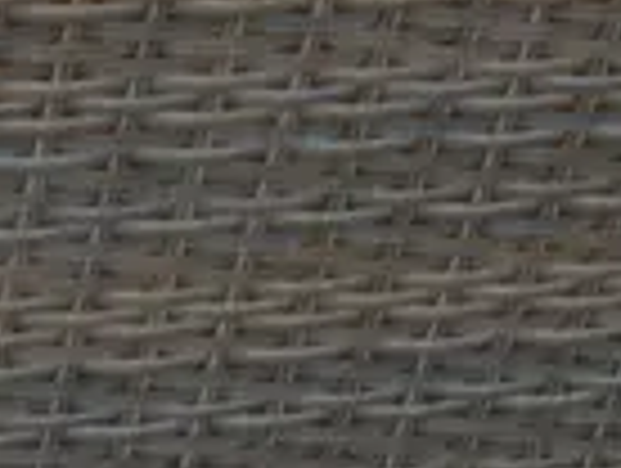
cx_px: 446
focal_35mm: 252
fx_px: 4529
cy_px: -29
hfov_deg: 7.8
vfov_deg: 5.9
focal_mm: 17
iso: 200
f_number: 4.5
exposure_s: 1/125
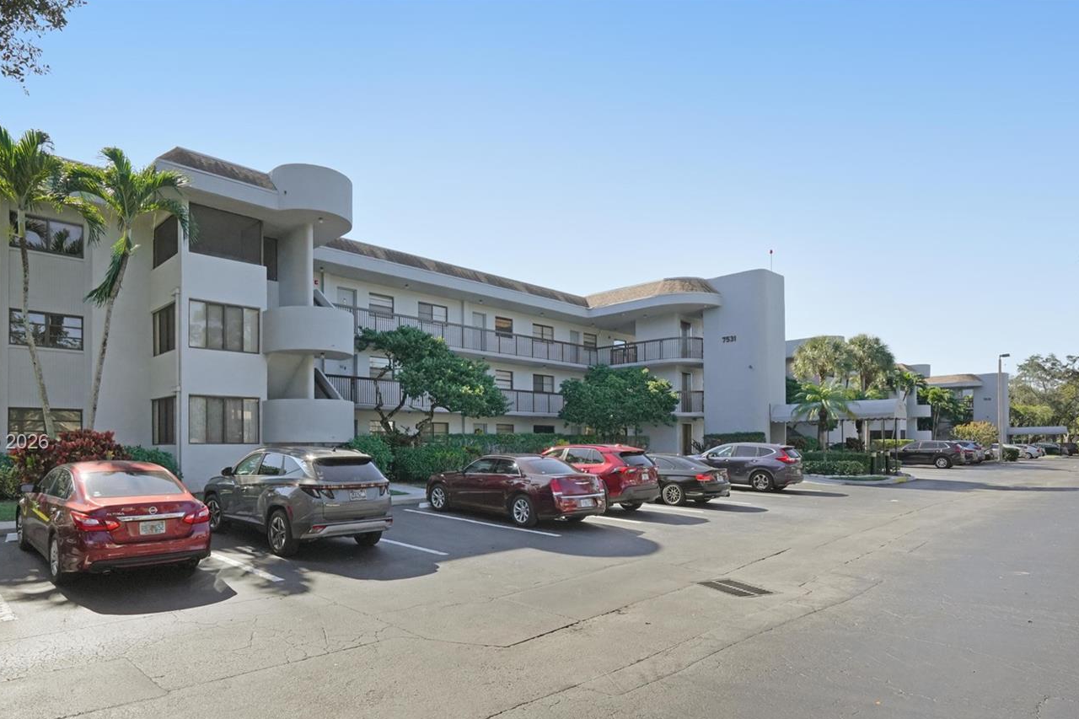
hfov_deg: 83.4
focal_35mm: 20
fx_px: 599
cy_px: 443
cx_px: 461
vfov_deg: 61.2
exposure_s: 1/4000
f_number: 9
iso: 3200
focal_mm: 16
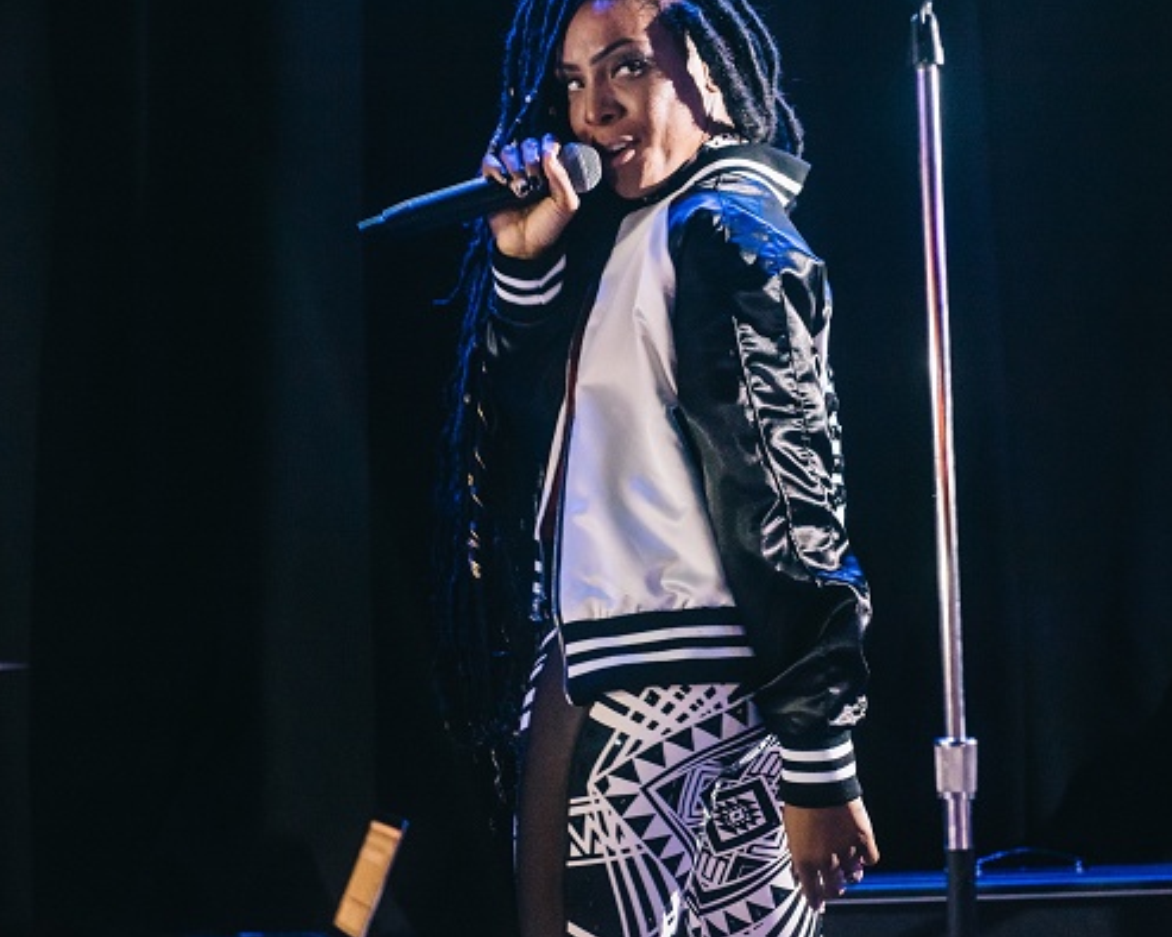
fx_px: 2774
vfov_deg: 19.2
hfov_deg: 23.8
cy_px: 471
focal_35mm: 80
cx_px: 673
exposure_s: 1/30
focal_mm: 70
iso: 3200
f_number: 4
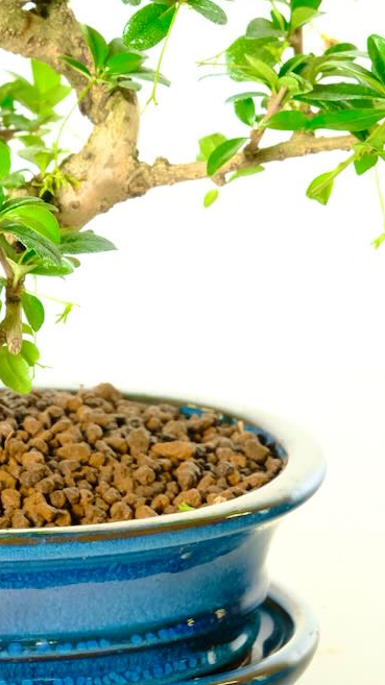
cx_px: 7
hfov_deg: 4.9
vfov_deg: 8.8
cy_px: 147
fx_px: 4452
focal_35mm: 245
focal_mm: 80
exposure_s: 1/40
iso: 3200
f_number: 8
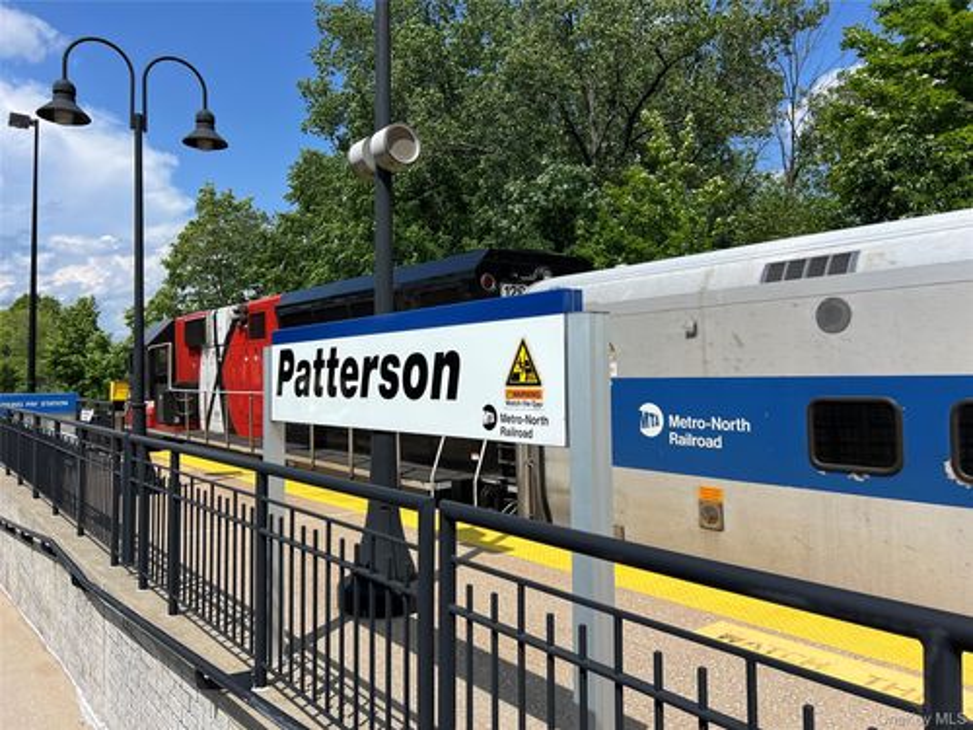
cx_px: 486
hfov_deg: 67.3
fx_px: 731
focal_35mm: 26
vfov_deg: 53.1
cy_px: 365
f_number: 1.5
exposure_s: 1/5882
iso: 50
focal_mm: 5.7
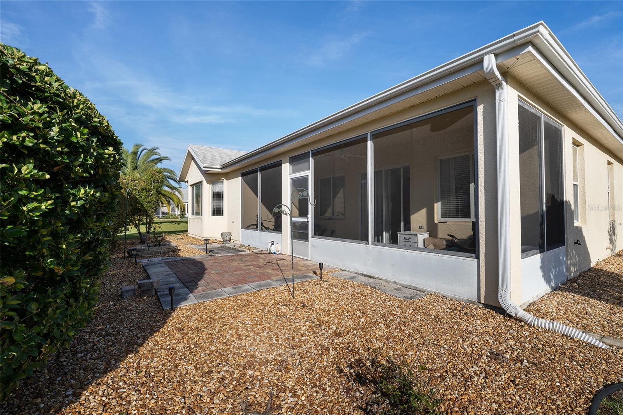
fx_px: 277
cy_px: 208
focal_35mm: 16
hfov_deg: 96.7
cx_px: 312
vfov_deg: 73.7
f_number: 8
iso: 320
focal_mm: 16
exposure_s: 1/1250
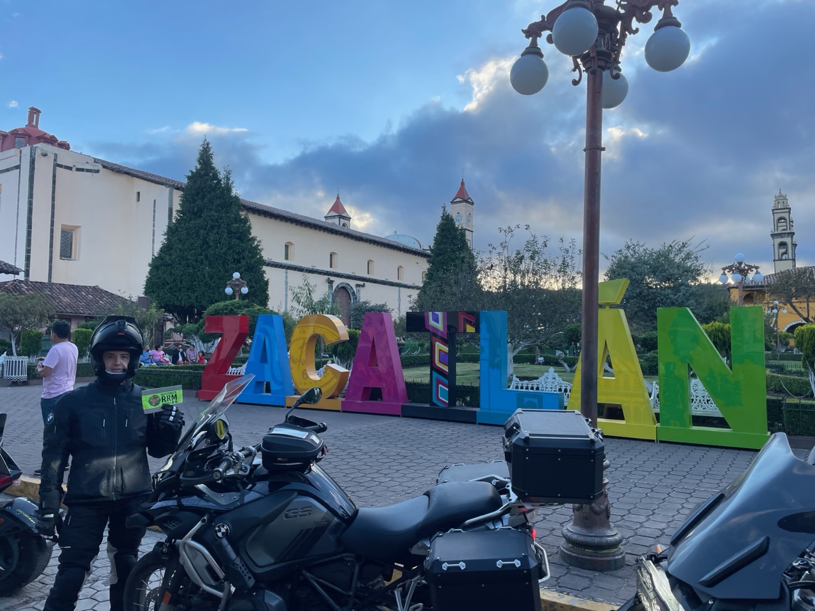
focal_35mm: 26
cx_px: 408
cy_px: 306
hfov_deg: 67.3
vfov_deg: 53.1
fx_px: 612
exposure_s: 1/553
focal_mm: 4.2
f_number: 1.6
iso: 32
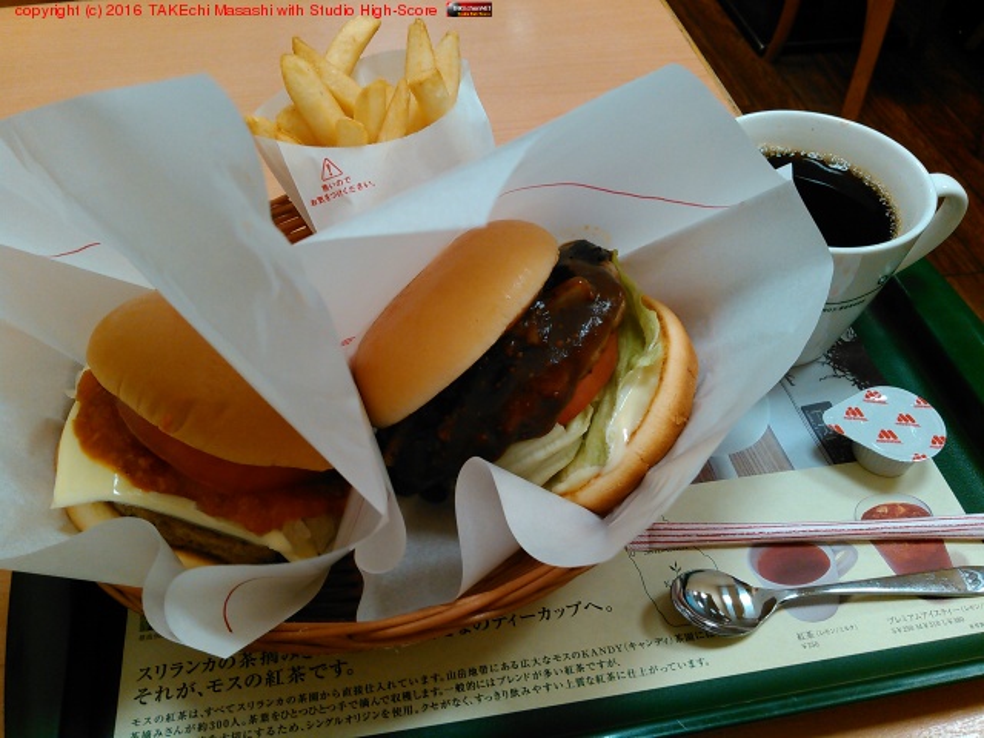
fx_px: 853
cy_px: 369
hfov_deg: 60.0
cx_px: 492
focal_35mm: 30
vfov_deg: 46.8
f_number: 2.4
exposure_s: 1/60
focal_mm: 4
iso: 200
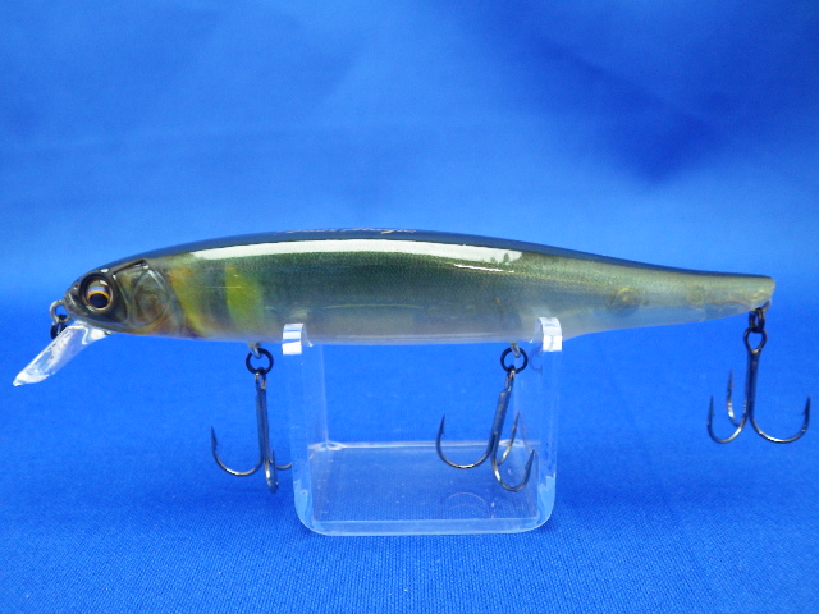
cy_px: 307
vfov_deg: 45.4
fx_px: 733
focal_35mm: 31
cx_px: 410
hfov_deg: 58.4
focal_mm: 5.5
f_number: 2.3
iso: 400
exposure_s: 1/45
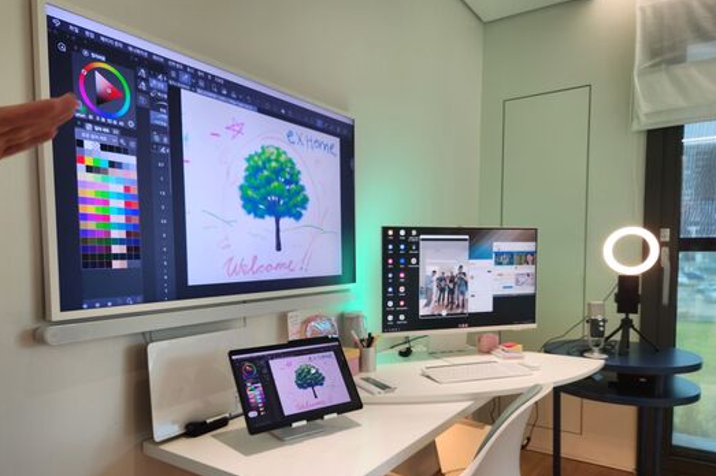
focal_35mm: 25
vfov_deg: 51.0
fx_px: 497
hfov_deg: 71.5
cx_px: 346
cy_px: 274
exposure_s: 1/120
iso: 80
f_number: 1.8
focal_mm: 5.4
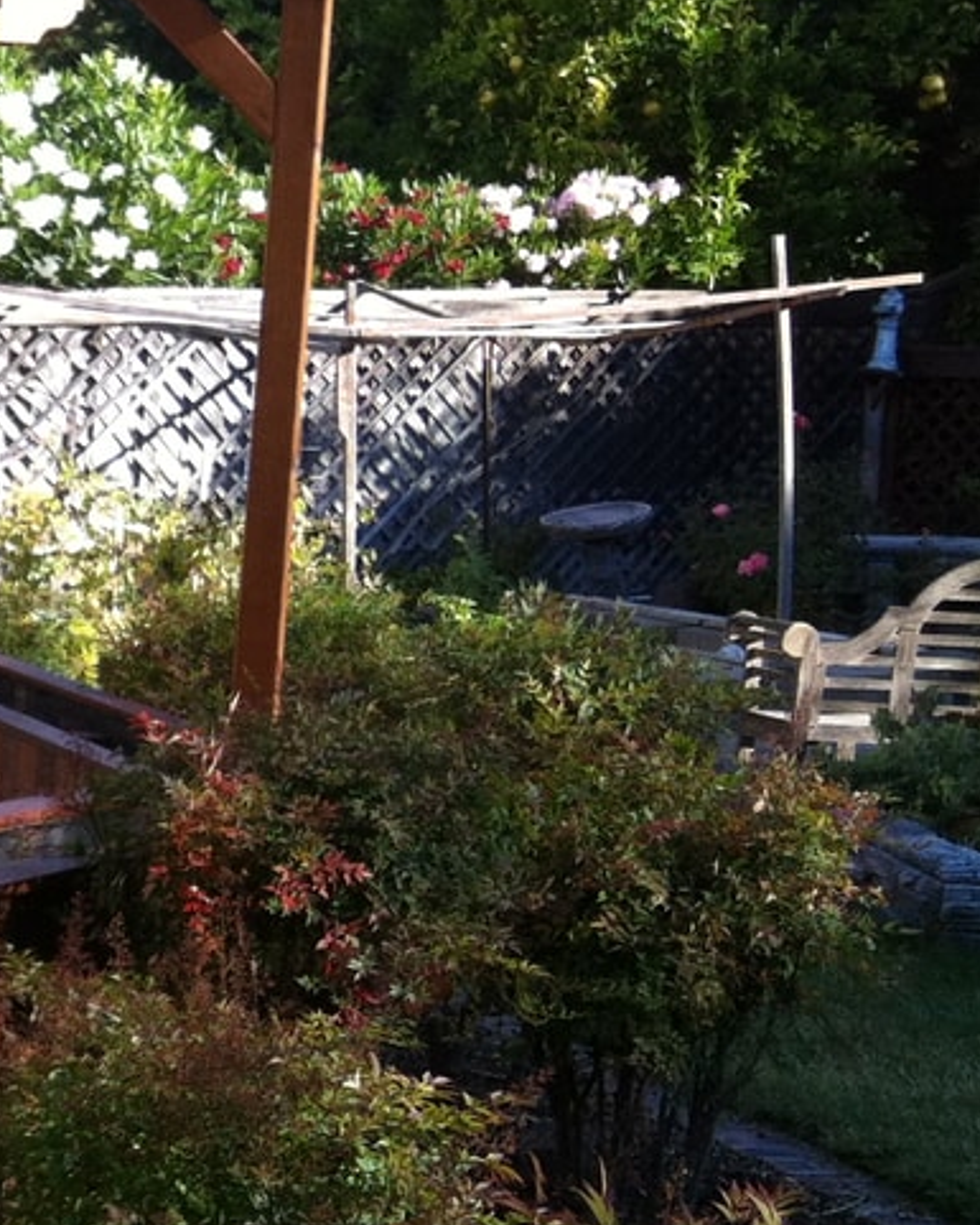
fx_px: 3443
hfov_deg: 14.5
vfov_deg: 20.2
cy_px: 698
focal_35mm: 95
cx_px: -717
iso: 80
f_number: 2.8
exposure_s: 1/251
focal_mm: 3.85
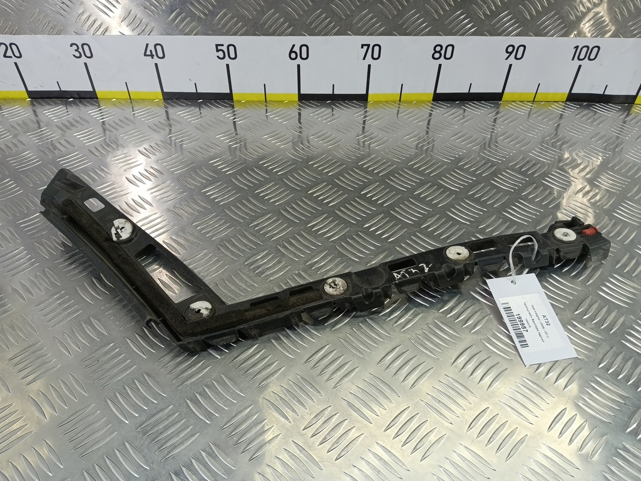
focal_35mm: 23
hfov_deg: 73.9
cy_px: 240
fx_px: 426
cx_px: 320
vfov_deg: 58.9
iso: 98
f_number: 1.6
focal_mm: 4.11
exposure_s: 1/50
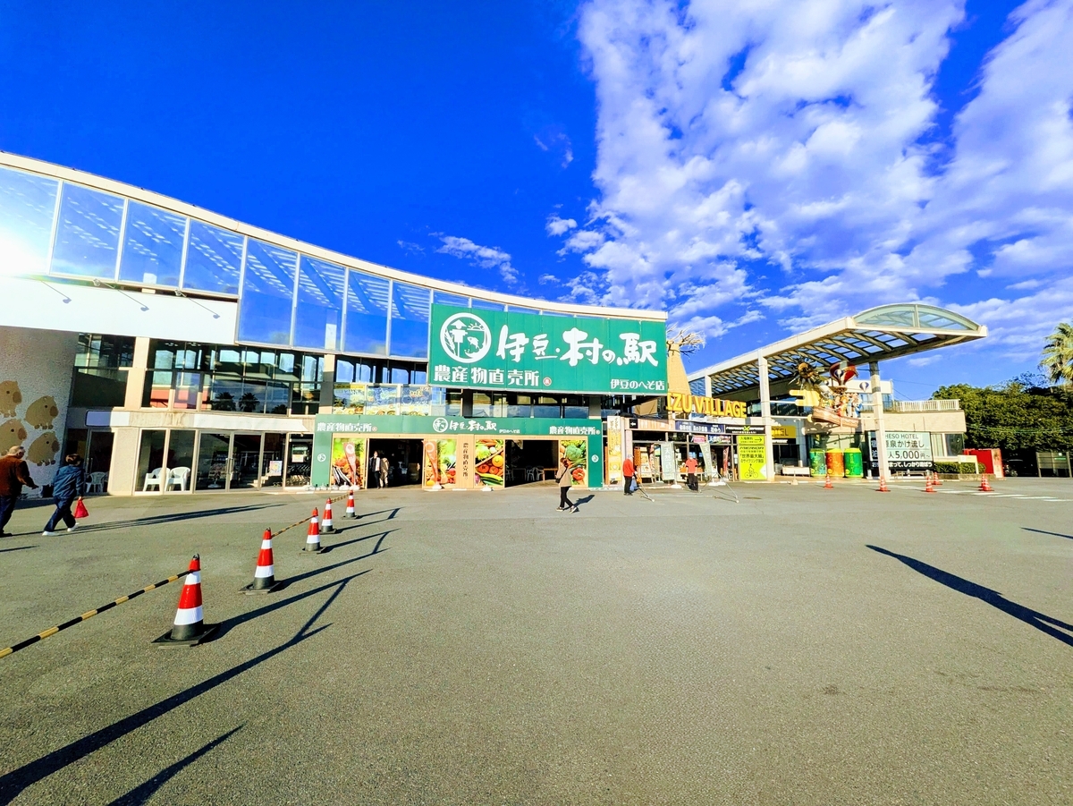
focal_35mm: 14
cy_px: 403
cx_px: 536
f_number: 2.2
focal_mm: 1.83
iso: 42
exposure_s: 1/2833
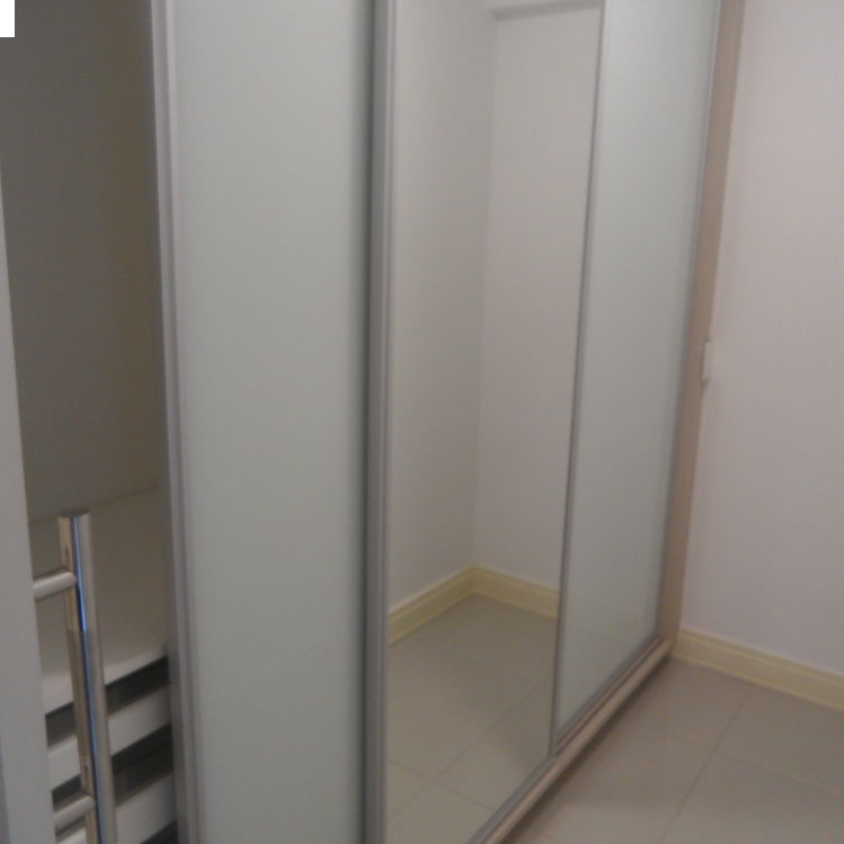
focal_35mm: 29
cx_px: 423
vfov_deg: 55.6
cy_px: 425
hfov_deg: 55.6
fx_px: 800
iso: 100
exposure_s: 1/30
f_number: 2.9
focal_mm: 4.1
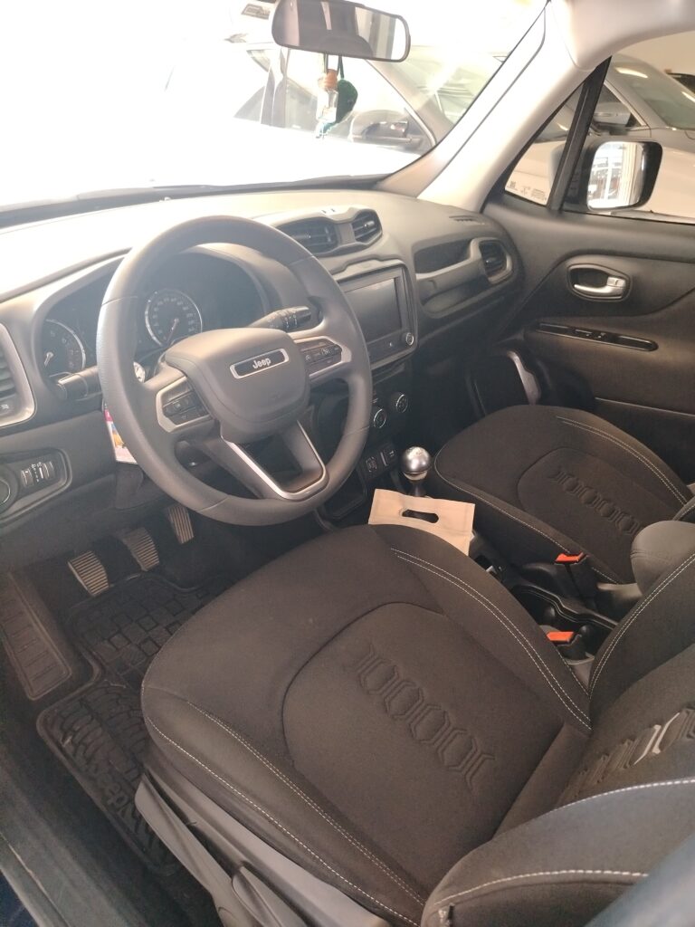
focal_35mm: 24
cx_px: 348
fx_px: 642
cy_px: 464
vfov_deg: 71.6
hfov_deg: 56.8
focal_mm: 5.25
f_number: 1.75
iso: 3550
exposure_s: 1/50
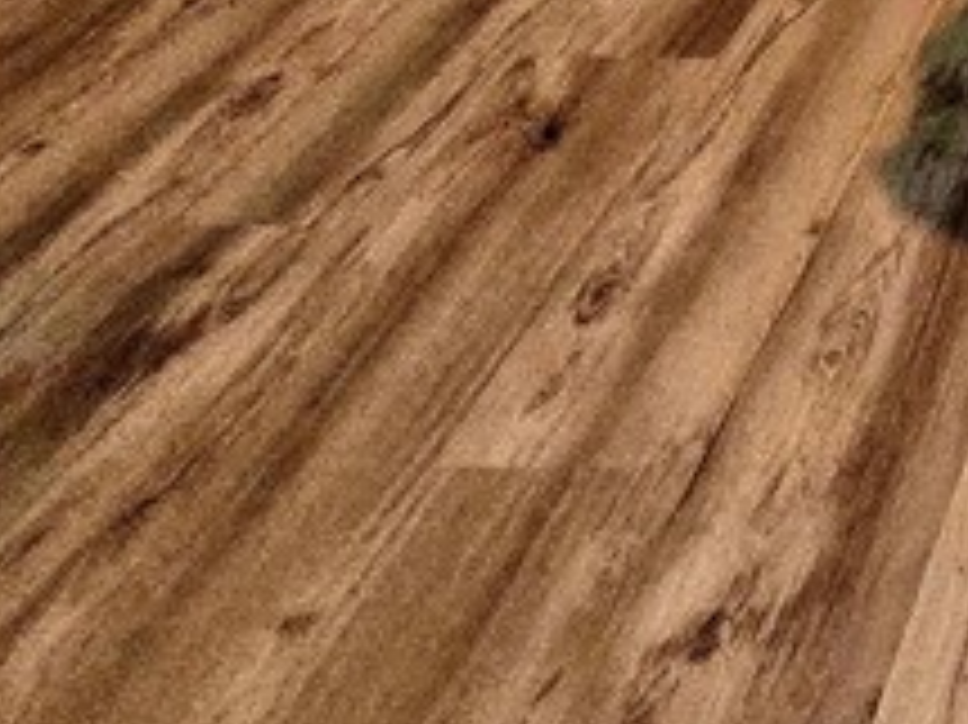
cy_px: -922
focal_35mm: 62
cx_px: 1499
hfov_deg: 23.8
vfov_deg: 15.5
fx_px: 1733
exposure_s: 1/60.2
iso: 500
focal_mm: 2.2
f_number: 2.2
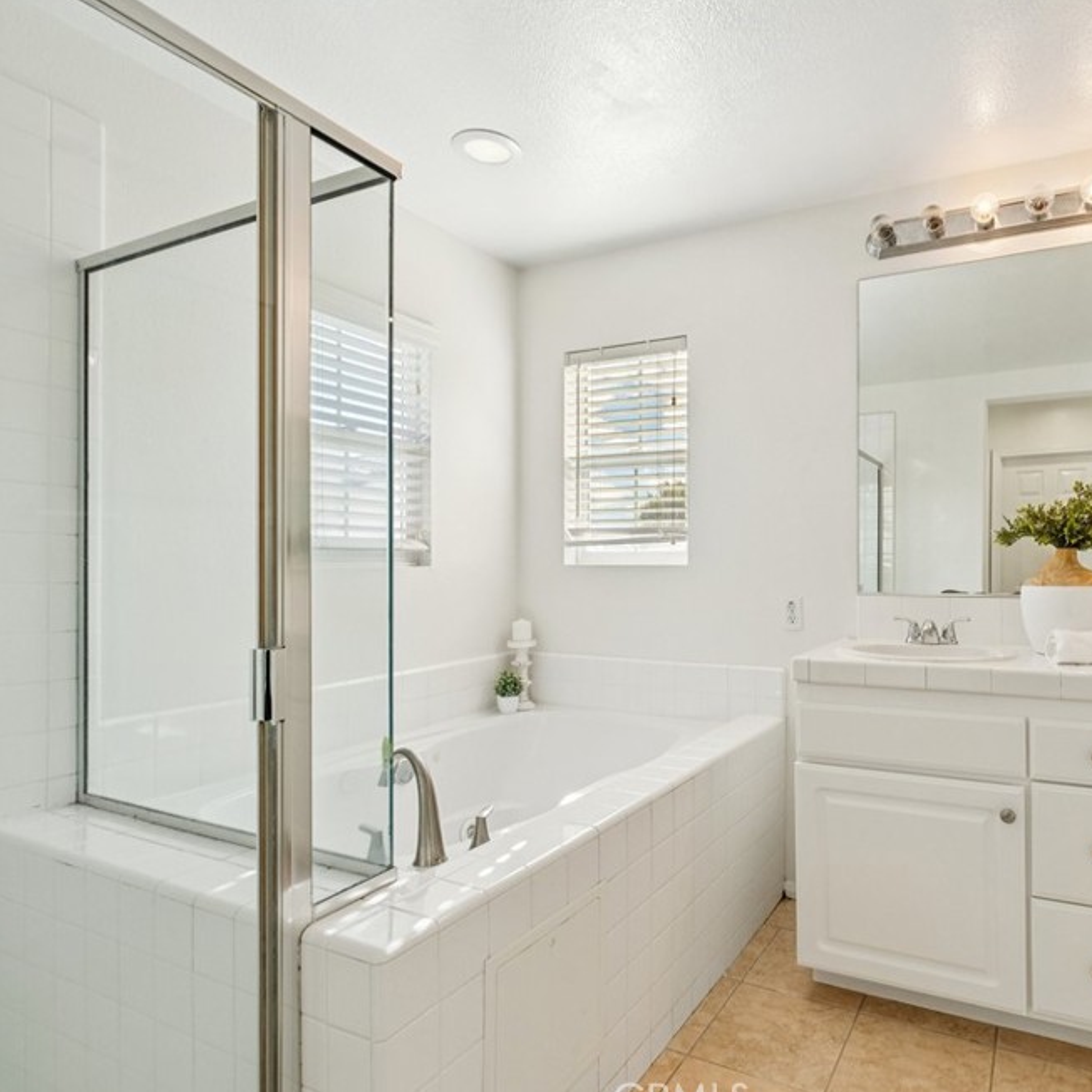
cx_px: 708
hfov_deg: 73.0
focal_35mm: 20
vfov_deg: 74.8
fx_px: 714
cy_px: 551
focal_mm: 10
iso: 400
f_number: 8
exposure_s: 1/50
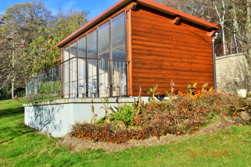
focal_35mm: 39
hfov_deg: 49.6
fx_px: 272
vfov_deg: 34.2
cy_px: 84
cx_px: 126
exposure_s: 1/250
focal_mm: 26
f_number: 8
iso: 100
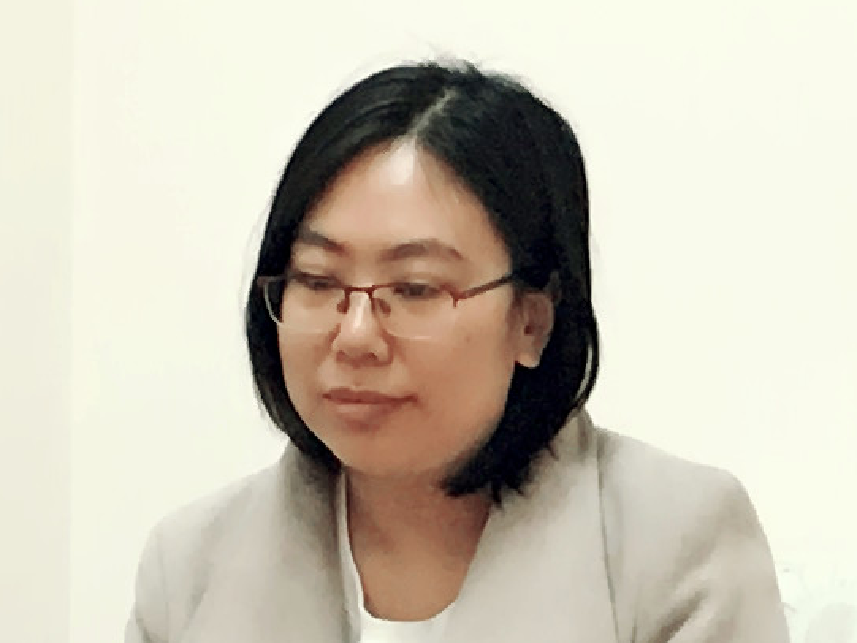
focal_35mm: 216
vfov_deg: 6.8
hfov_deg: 9.1
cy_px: 817
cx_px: 835
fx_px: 5349
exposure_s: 1/17
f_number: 2.2
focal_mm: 4.15
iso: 40
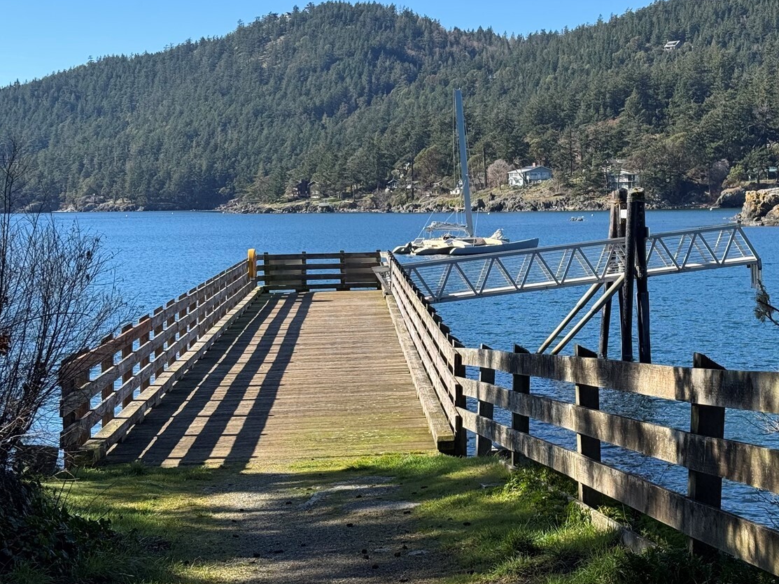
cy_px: 241
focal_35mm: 69
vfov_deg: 21.3
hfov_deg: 28.0
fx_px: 1553
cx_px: 526
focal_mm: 6.76
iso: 64
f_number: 1.78
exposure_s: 1/2513
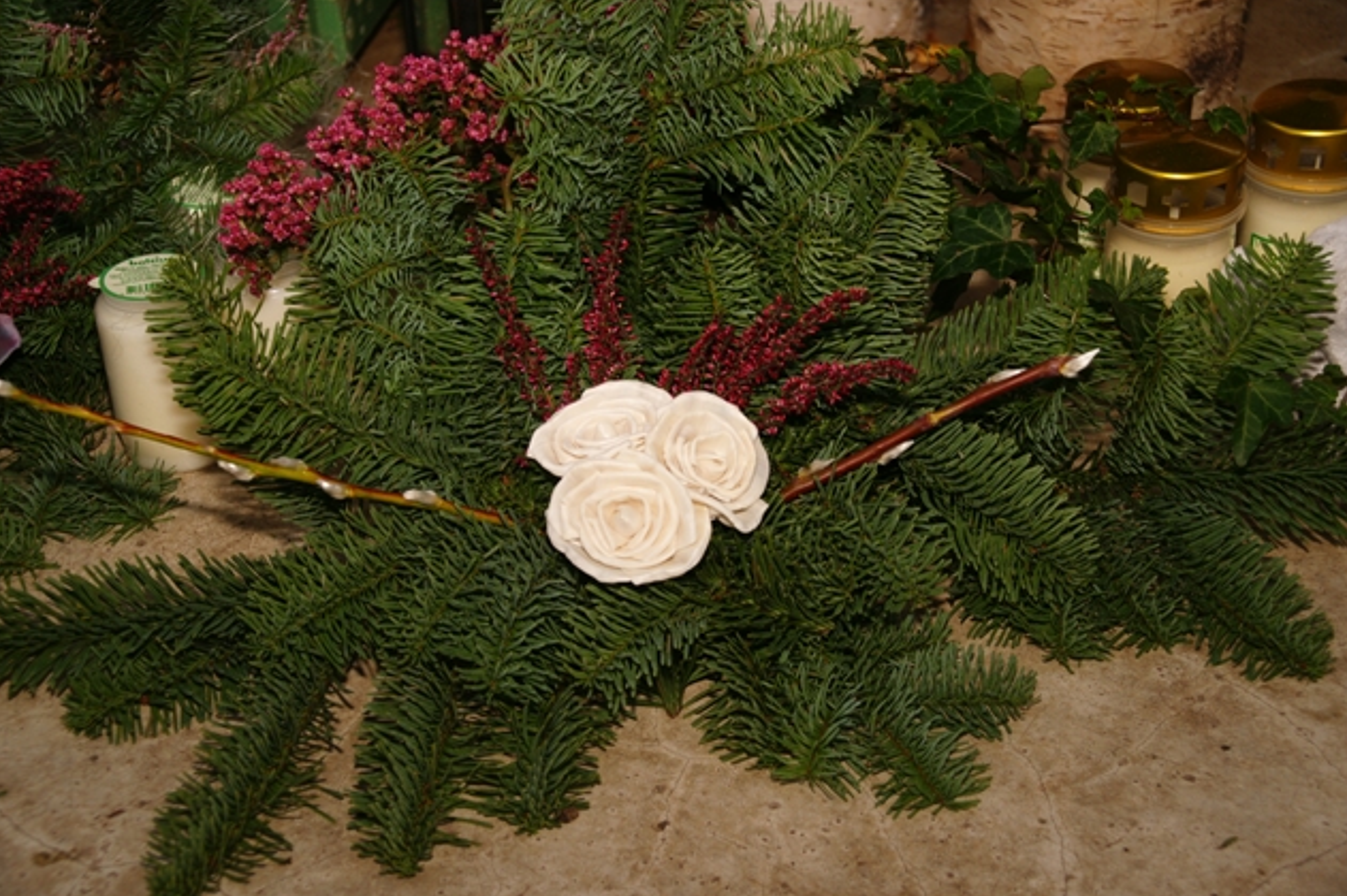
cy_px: 445
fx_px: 2543
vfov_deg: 20.0
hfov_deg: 29.7
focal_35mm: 68
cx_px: 666
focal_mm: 45
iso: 200
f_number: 4.5
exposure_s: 1/400
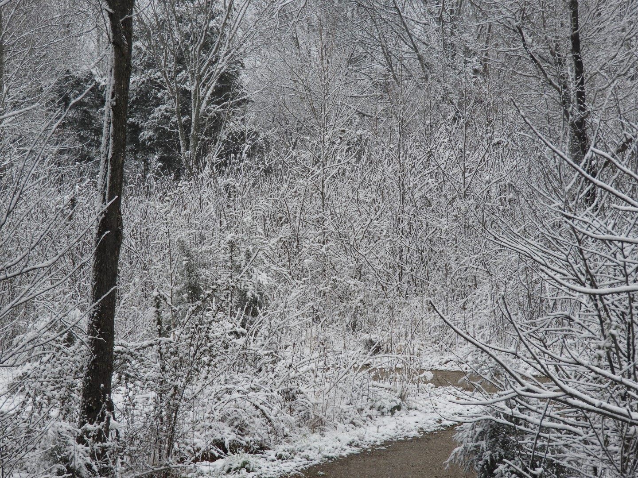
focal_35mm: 180
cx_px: 319
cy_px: 239
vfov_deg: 8.2
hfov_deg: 11.0
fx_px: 3318
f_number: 5.3
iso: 100
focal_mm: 32.2
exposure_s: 1/200
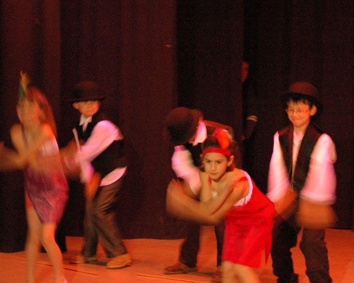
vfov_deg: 11.5
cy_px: 192
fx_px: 1404
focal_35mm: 134
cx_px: 261
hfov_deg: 14.3
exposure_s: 1/13
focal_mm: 50
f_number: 4.5
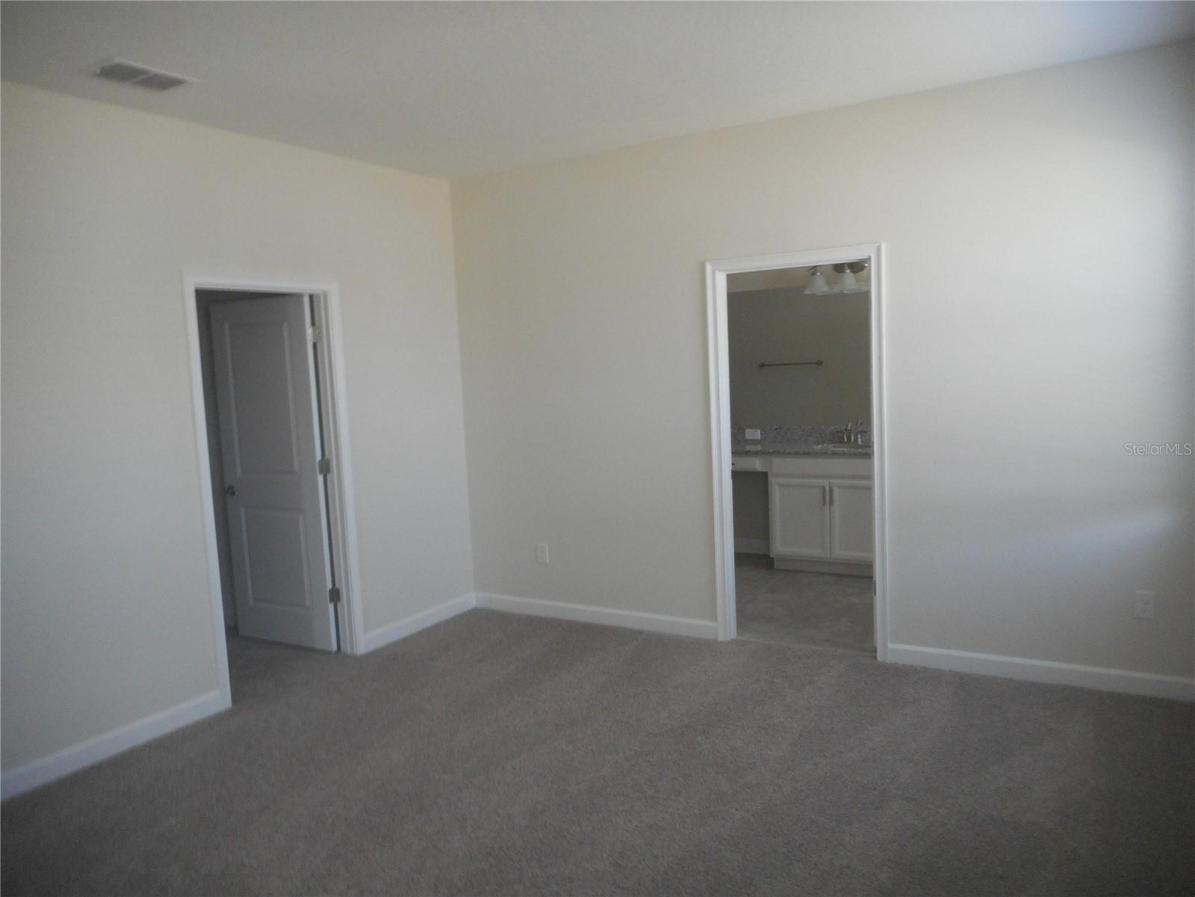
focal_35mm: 25
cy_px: 448
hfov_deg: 69.4
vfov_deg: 54.9
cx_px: 598
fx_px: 863
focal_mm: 4.5
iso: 280
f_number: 3.7
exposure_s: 1/30
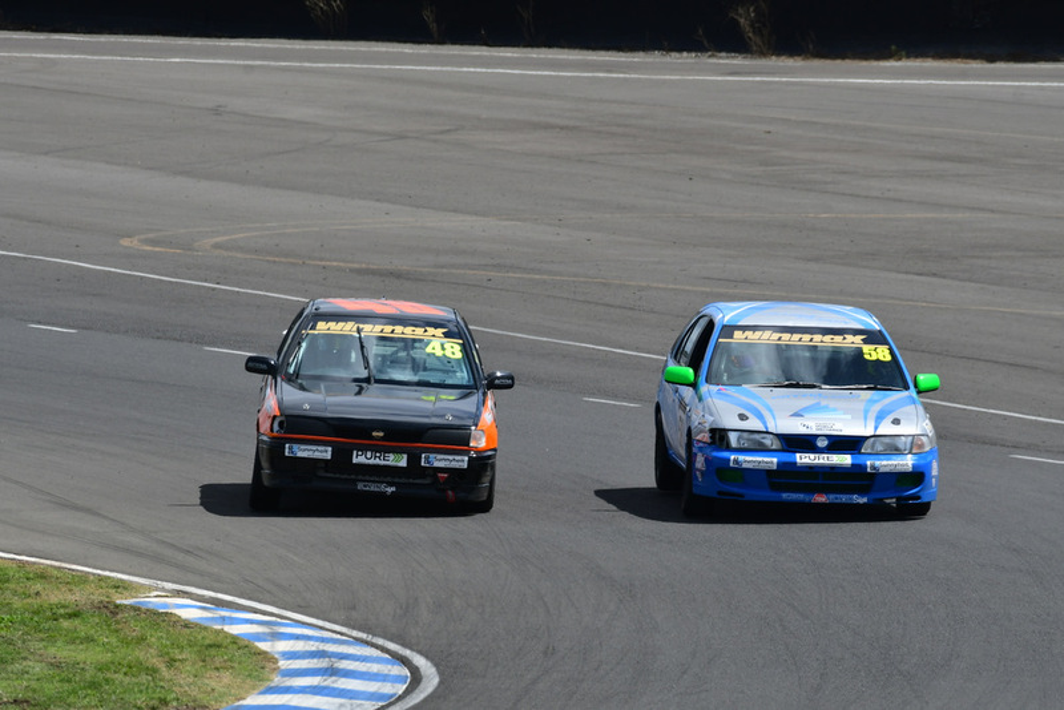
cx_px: 532
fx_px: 17739
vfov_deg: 2.3
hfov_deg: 3.4
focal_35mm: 600
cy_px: 355
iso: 250
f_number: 10
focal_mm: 400
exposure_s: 1/640
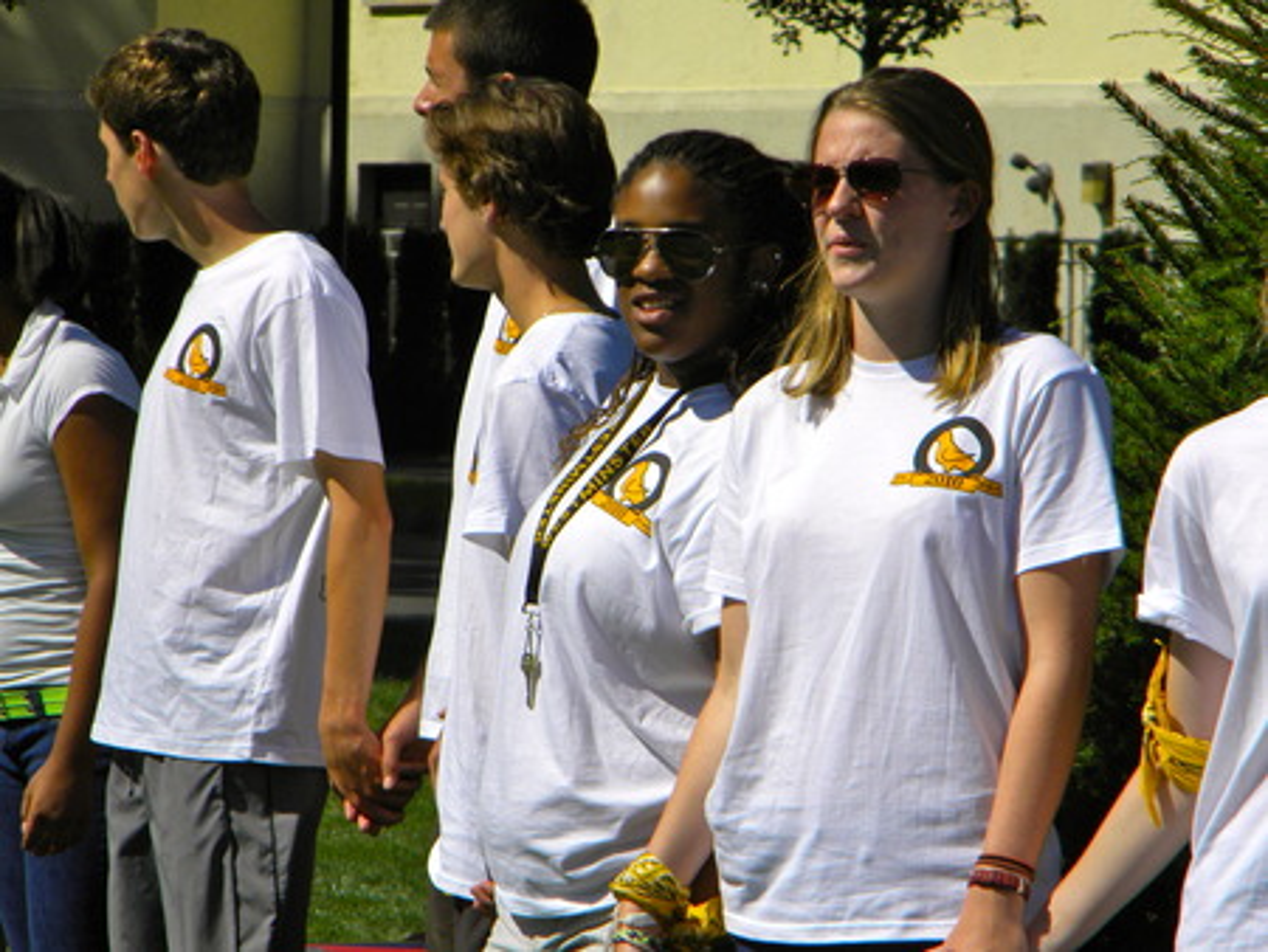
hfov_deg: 8.8
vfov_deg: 6.6
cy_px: 476
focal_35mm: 226
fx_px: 8283
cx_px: 634
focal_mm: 41
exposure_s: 1/285
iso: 80
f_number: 10.8
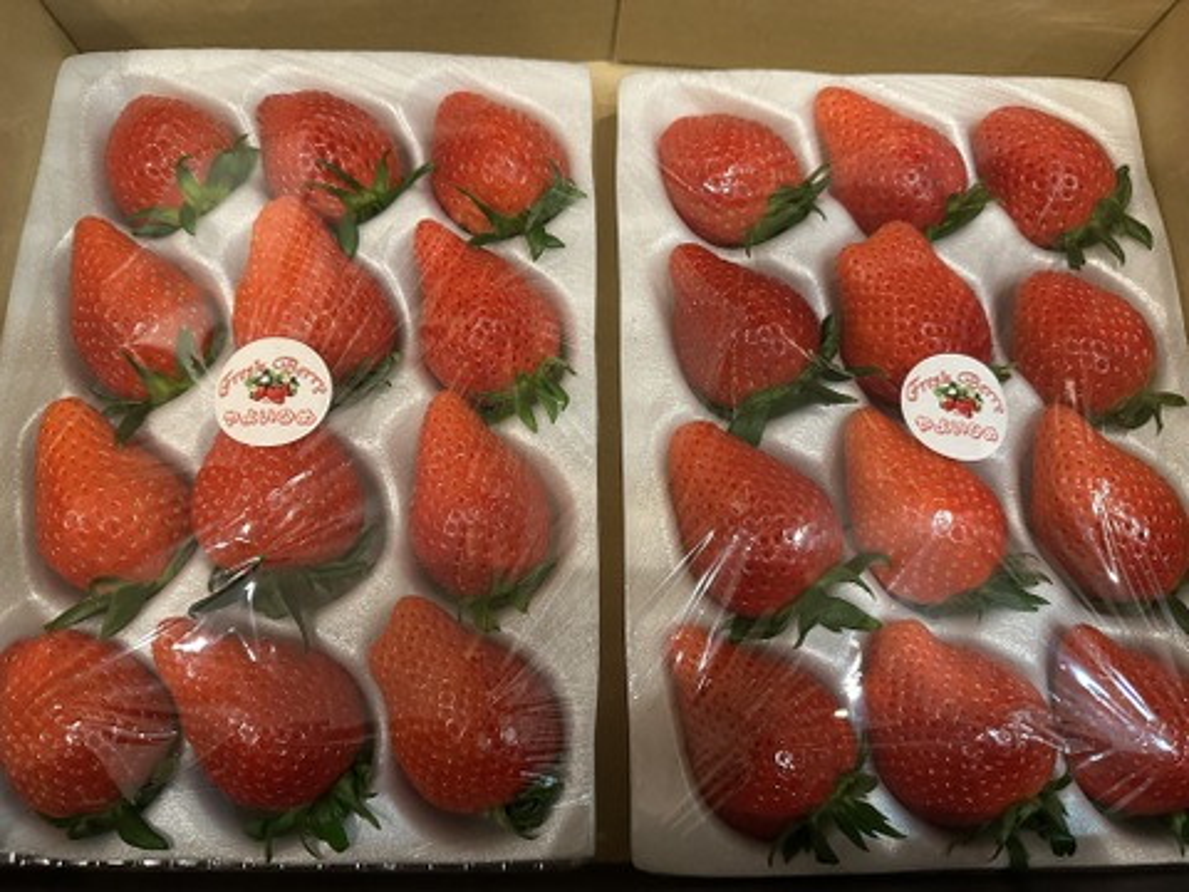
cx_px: 594
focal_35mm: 24
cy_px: 446
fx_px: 824
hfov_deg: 71.6
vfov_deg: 56.8
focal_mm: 6.86
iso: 1000
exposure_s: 1/50
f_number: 1.78
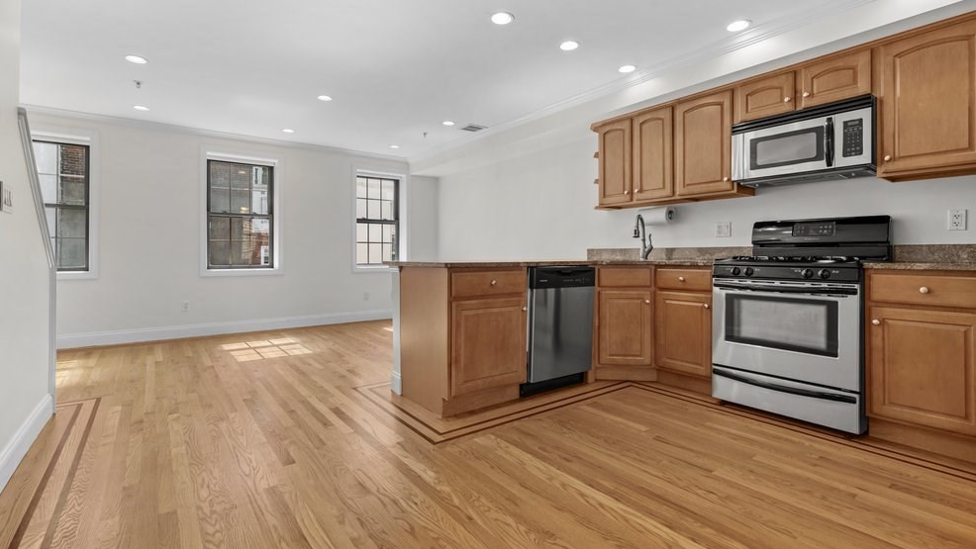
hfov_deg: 95.9
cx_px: 494
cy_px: 251
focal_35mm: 17
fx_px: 440
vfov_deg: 63.8
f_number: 8
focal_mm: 16
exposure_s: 1/1.67
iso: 200
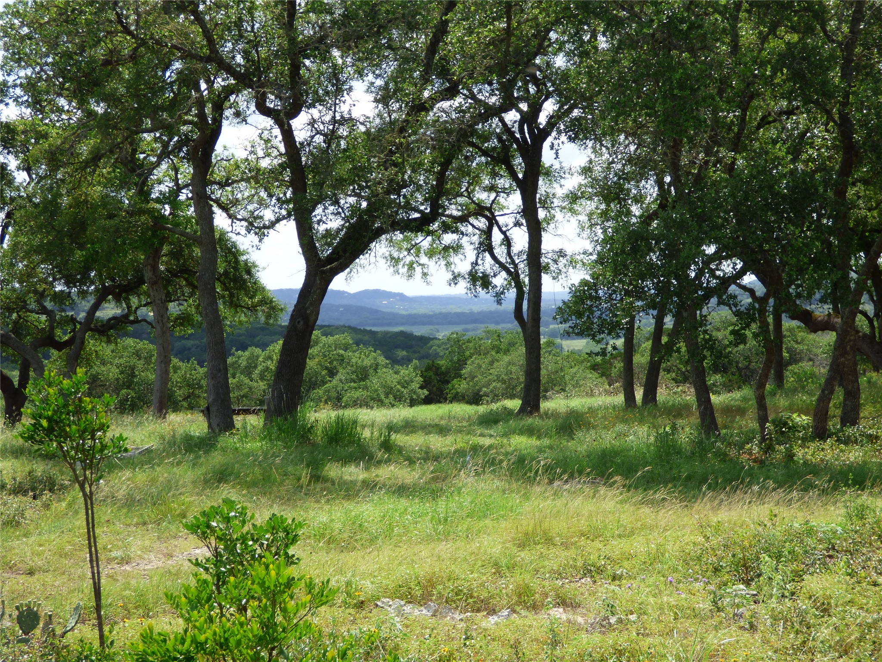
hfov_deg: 28.2
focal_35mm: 69
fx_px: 1758
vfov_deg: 21.3
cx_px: 441
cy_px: 331
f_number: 4.2
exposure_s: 1/500
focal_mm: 11.76
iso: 100
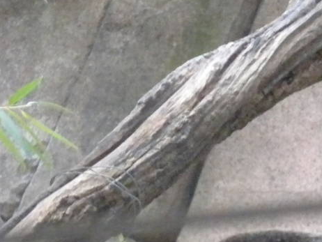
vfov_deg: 3.6
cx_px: 133
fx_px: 3834
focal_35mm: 412
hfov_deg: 4.8
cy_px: 350
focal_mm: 21
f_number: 5.1
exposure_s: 1/70.1
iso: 800
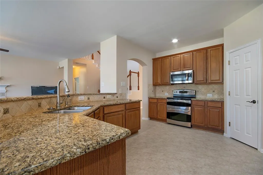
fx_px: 110
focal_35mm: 15
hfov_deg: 100.4
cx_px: 132
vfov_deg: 77.3
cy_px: 88
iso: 100
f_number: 11
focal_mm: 10
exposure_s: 1/2.5
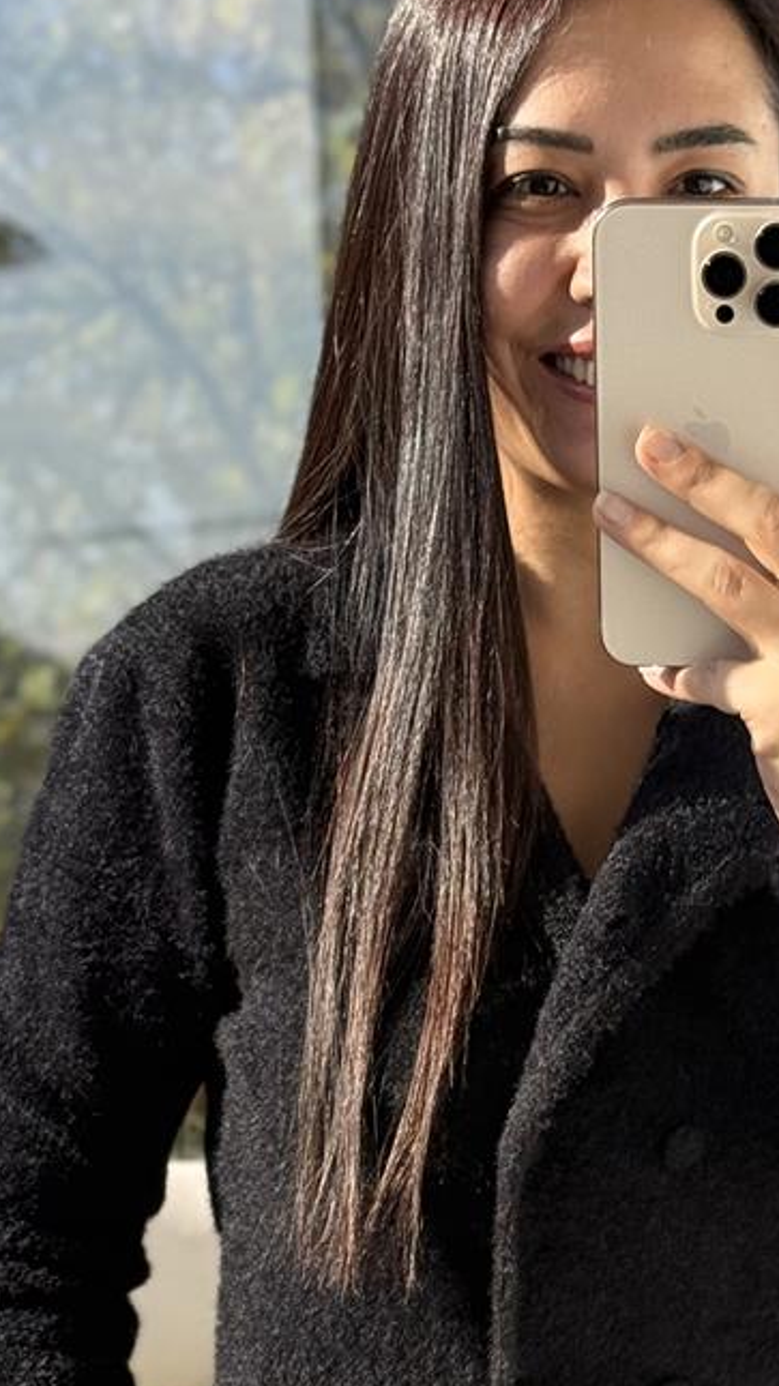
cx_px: 719
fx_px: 3969
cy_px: 1155
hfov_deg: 11.1
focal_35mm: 108
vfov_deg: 19.6
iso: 80
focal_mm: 6.76
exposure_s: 1/1027
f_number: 1.78
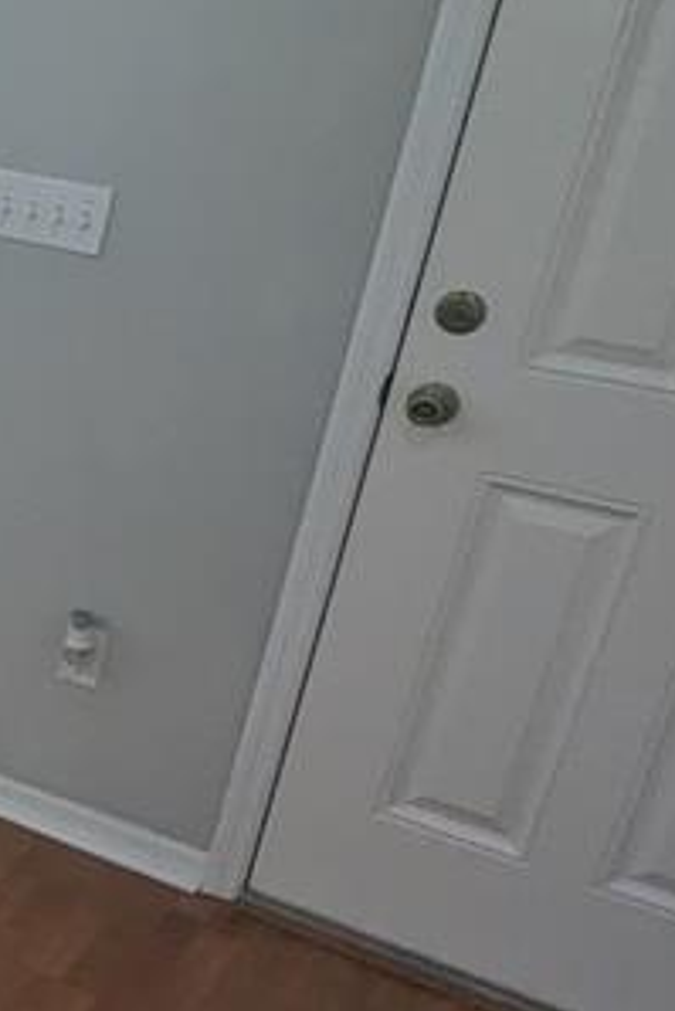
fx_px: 1601
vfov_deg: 35.0
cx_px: -644
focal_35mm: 57
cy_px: 526
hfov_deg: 17.6
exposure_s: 1/120
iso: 102
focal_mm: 2.35
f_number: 2.2
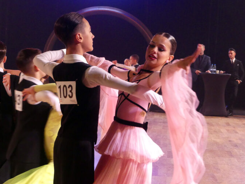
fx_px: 920
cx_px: 119
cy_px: 81
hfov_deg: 15.2
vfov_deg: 11.4
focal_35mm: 130
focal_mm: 20.9
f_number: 3.5
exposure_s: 1/80
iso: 1000
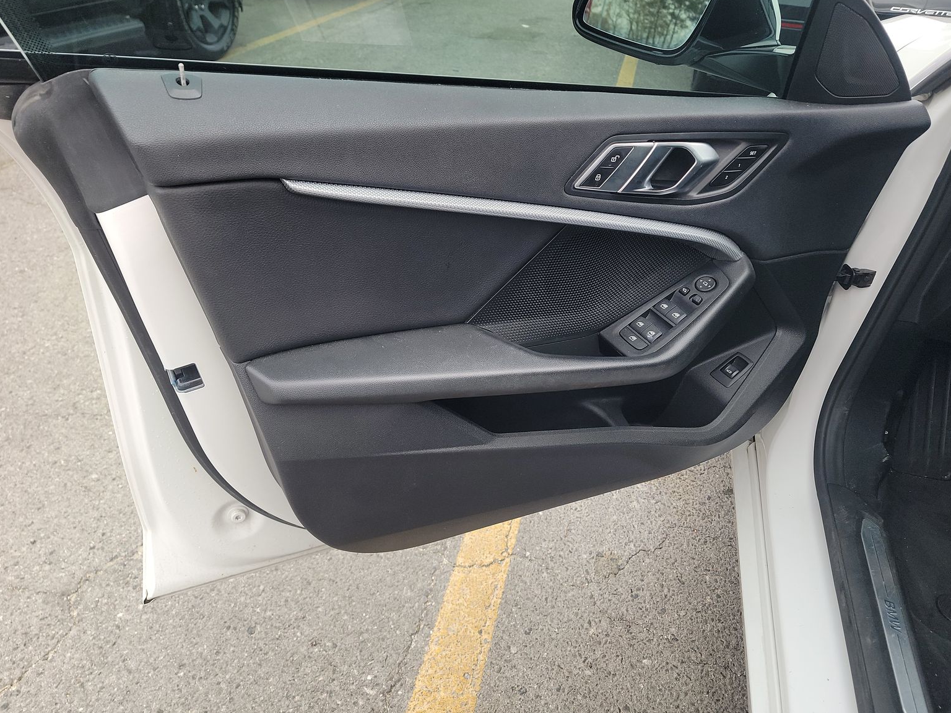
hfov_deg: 69.4
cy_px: 345
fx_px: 687
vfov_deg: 54.9
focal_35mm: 25
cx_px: 492
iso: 89
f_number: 1.8
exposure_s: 1/119
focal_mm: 6.7
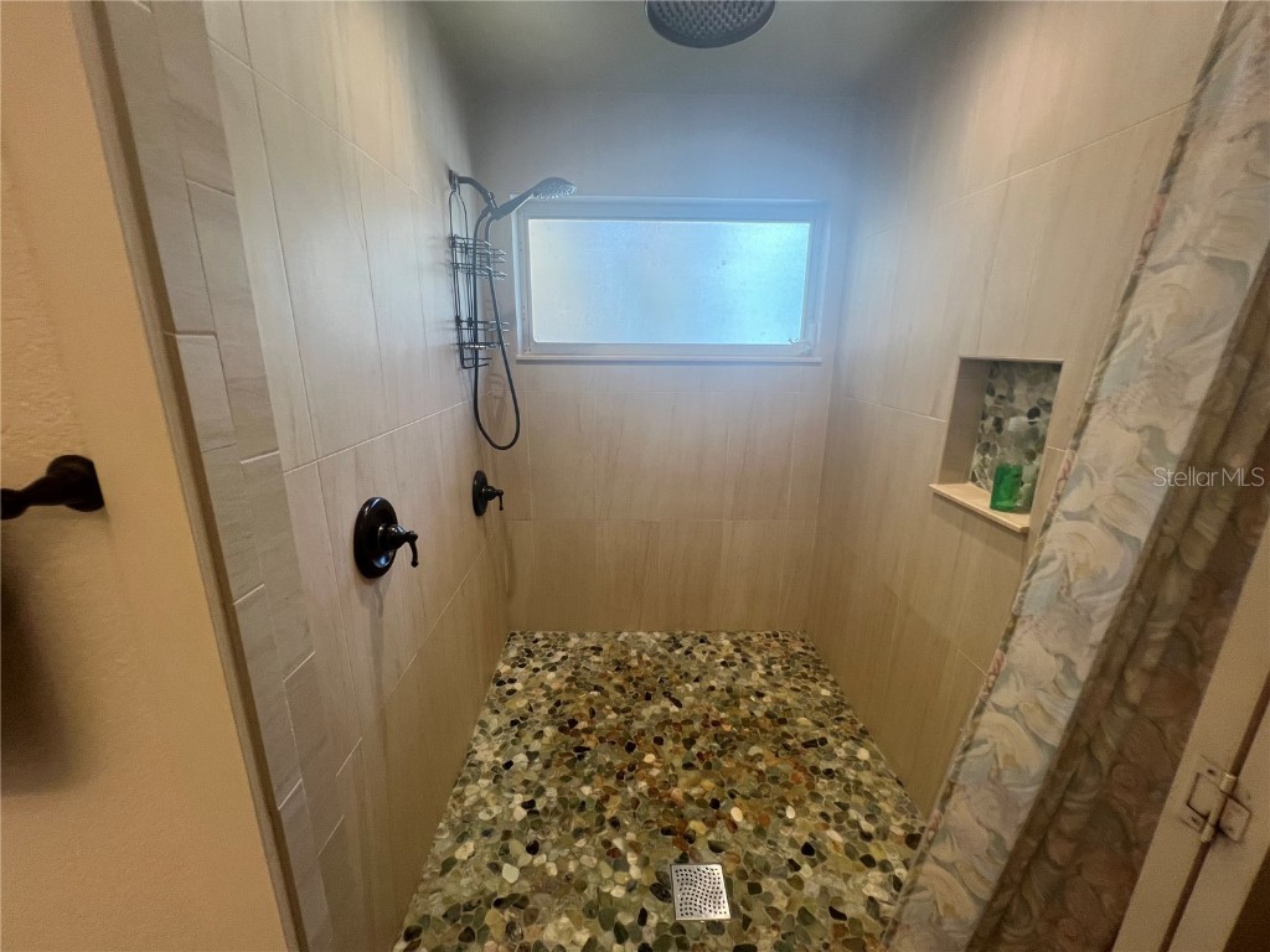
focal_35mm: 13
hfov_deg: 106.2
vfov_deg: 89.9
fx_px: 477
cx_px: 635
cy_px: 476
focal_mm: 1.57
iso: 125
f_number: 1.8
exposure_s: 1/120
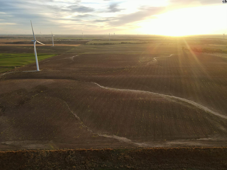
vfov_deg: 56.8
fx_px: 157
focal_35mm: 24
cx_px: 114
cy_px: 85
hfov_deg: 71.6
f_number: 2.8
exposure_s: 1/100
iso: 100
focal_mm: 4.5
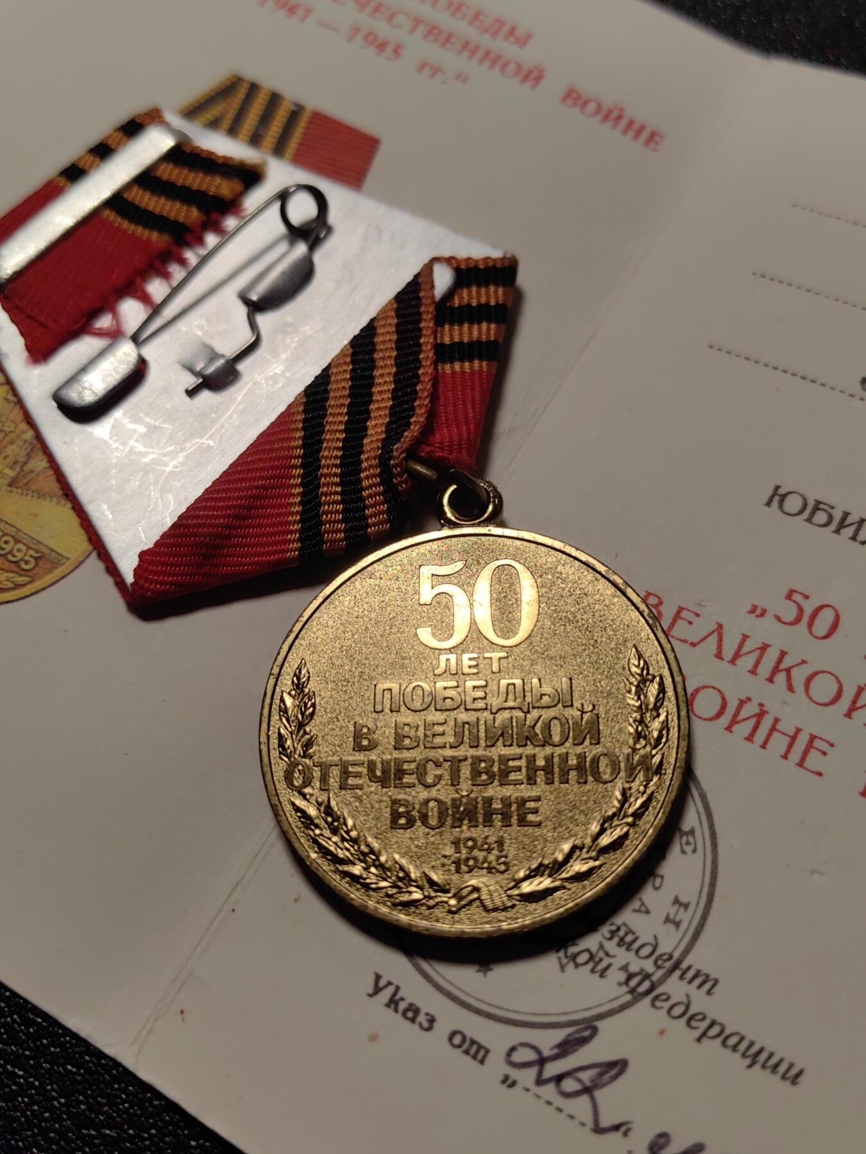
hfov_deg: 44.2
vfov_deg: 56.8
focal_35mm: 32
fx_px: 1067
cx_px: 433
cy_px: 577
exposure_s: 1/599
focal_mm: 5.75
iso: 50
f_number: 2
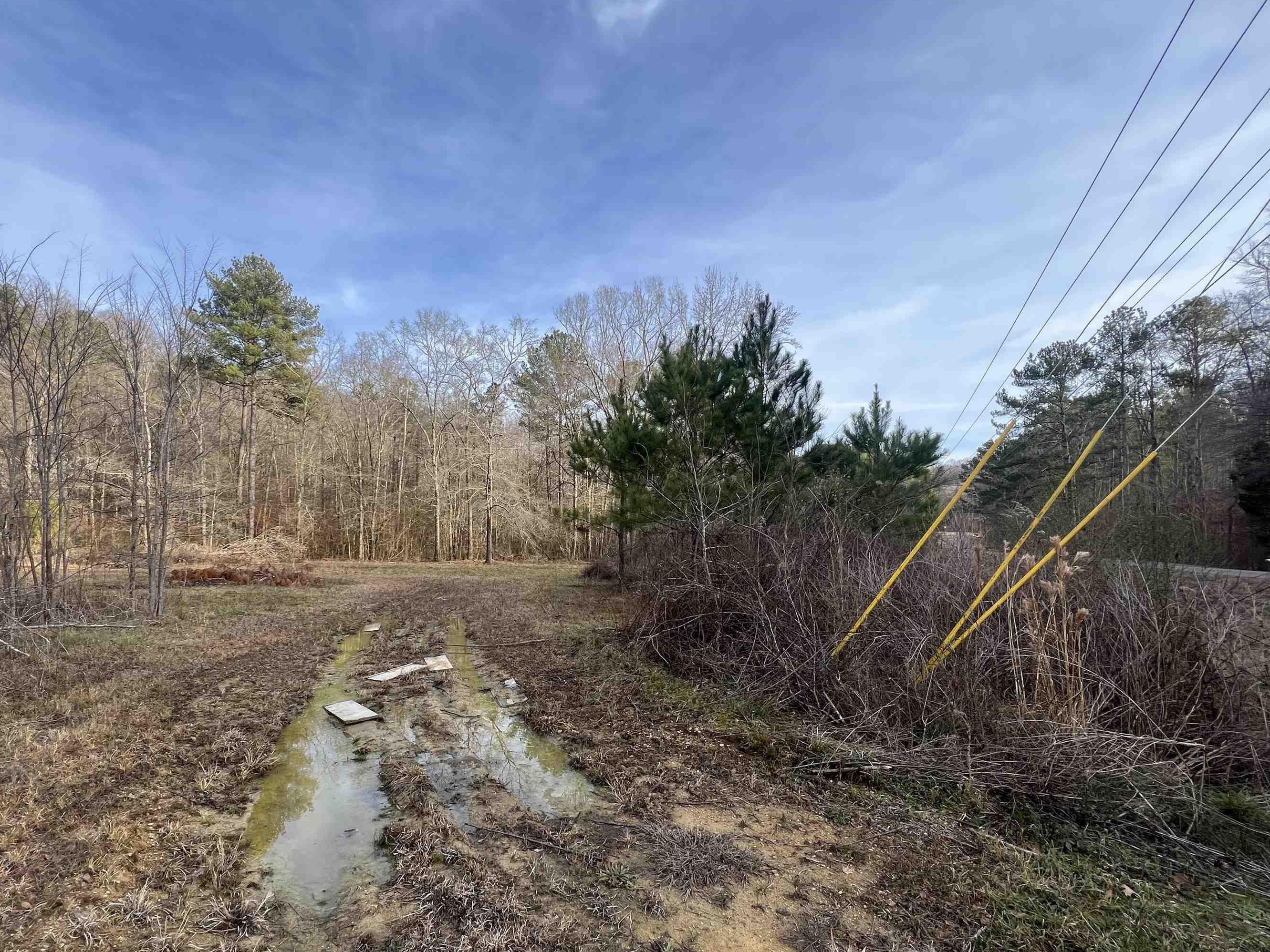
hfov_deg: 97.4
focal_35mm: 15
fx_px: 550
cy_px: 523
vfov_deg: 81.5
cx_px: 539
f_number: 1.8
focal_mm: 1.57
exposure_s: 1/488
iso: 32
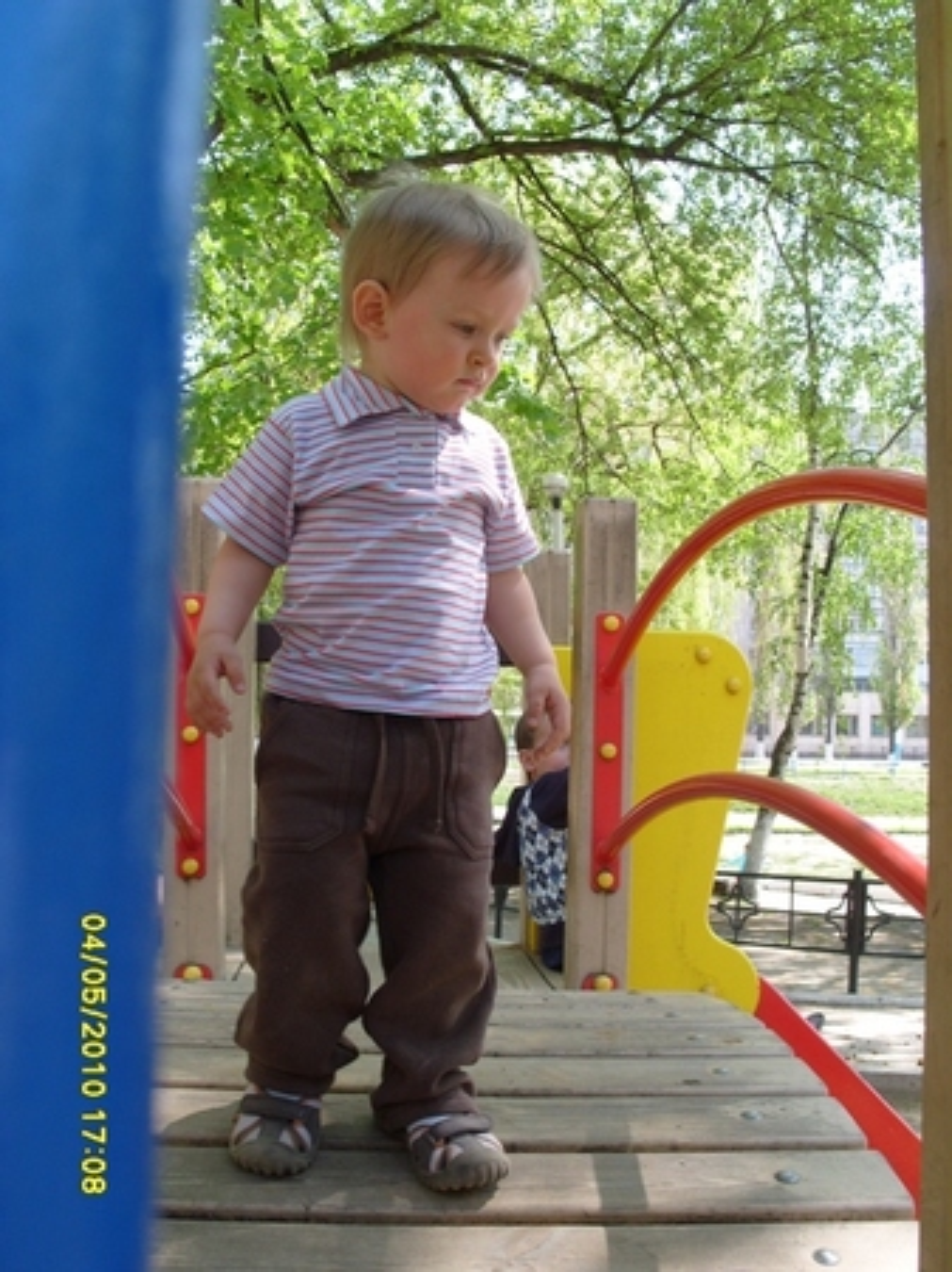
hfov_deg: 40.7
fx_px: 1285
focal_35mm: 35
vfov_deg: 52.7
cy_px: 636
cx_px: 476
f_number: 4.1
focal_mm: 7.8
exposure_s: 1/125
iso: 80
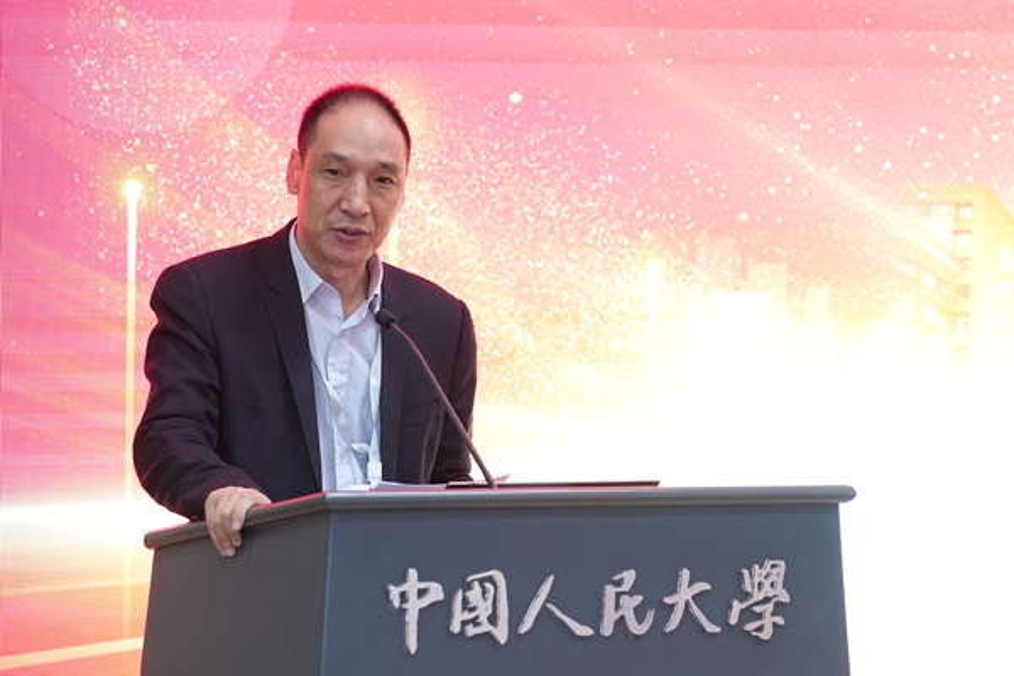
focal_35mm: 186
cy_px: 338
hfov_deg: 11.1
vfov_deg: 7.4
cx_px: 507
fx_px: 5239
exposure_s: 1/125
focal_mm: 124
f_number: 3.5
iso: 2500
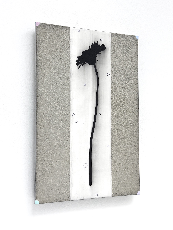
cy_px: 115
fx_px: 320
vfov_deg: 39.7
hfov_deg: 30.3
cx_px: 86
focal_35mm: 48
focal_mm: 6.76
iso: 64
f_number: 1.78
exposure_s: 1/366
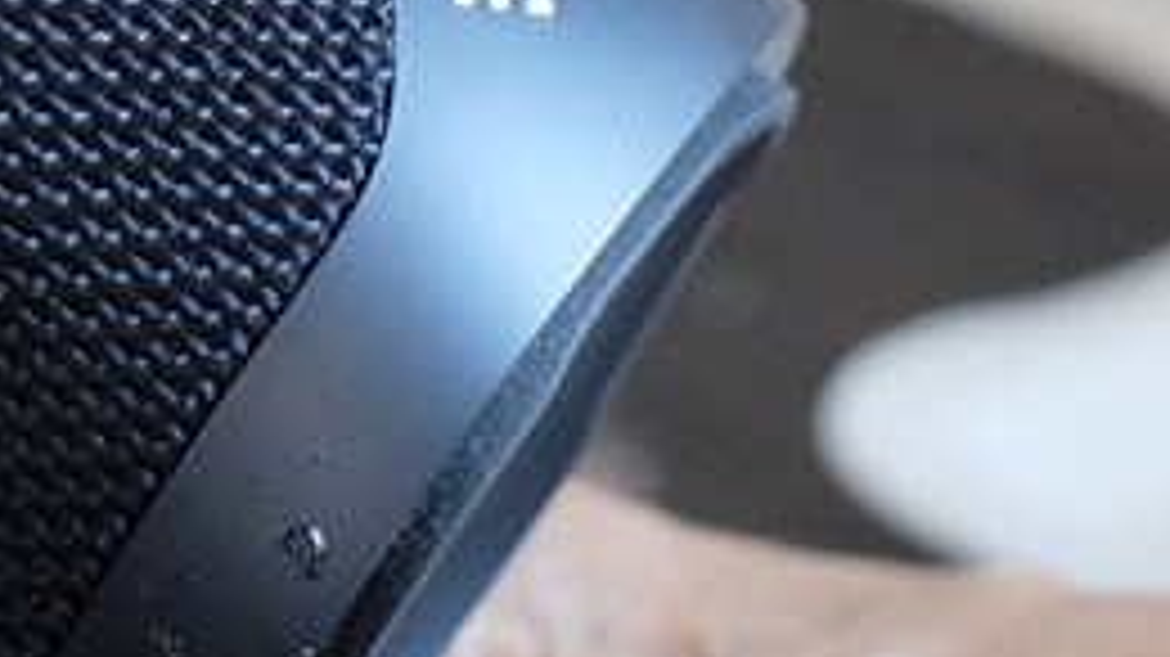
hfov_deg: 9.1
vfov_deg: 5.2
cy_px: -68
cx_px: -562
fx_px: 7164
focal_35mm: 231
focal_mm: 35
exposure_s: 1/38
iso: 2500
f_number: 4
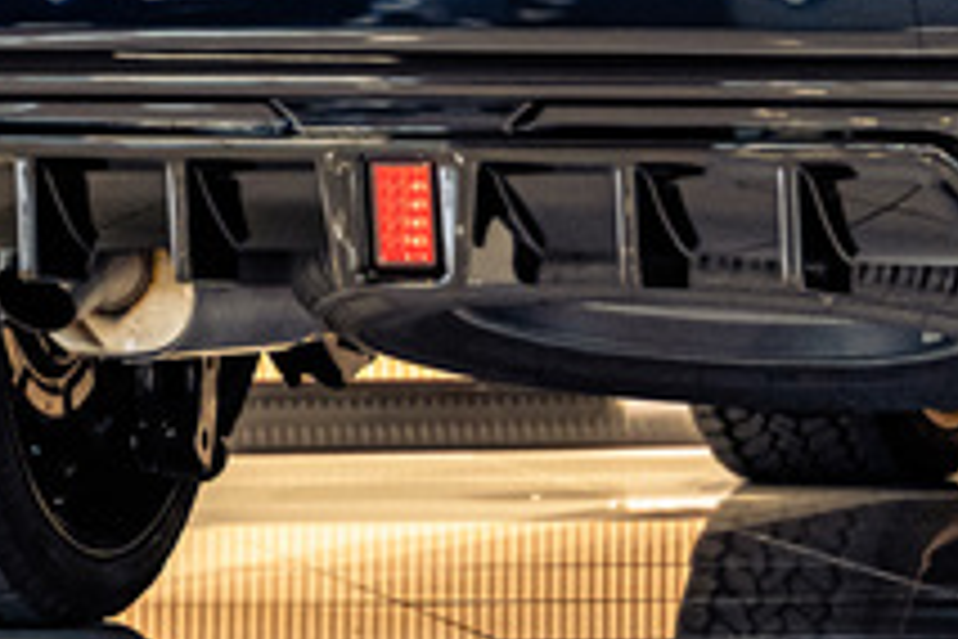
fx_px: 9579
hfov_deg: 5.7
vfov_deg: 3.8
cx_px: 974
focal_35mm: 360
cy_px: -333
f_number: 2.8
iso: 640
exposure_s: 1/125
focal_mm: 75
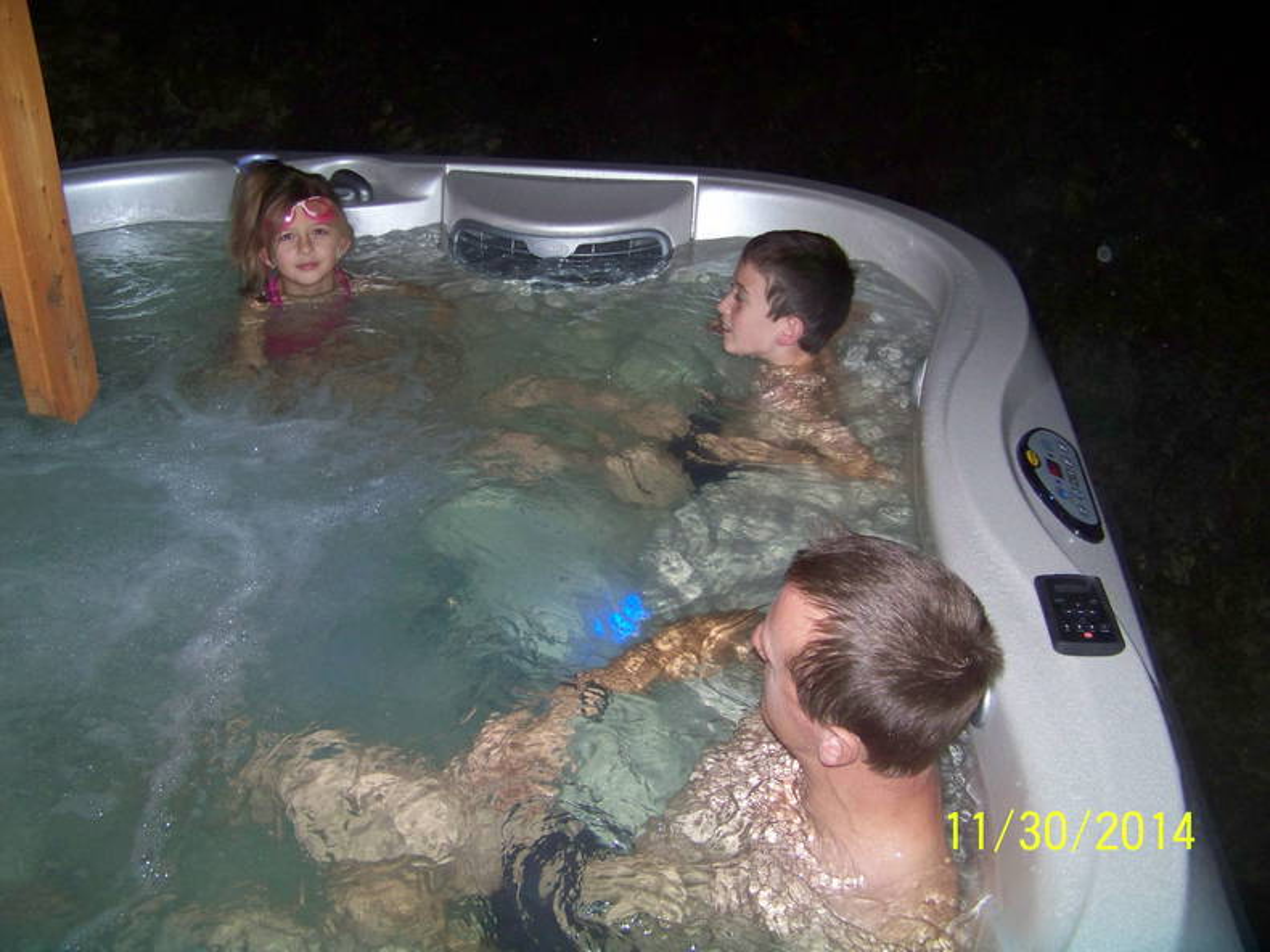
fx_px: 1320
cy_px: 476
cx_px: 635
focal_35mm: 36
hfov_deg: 51.4
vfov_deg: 39.6
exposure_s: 1/30
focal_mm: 5.85
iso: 200
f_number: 2.8
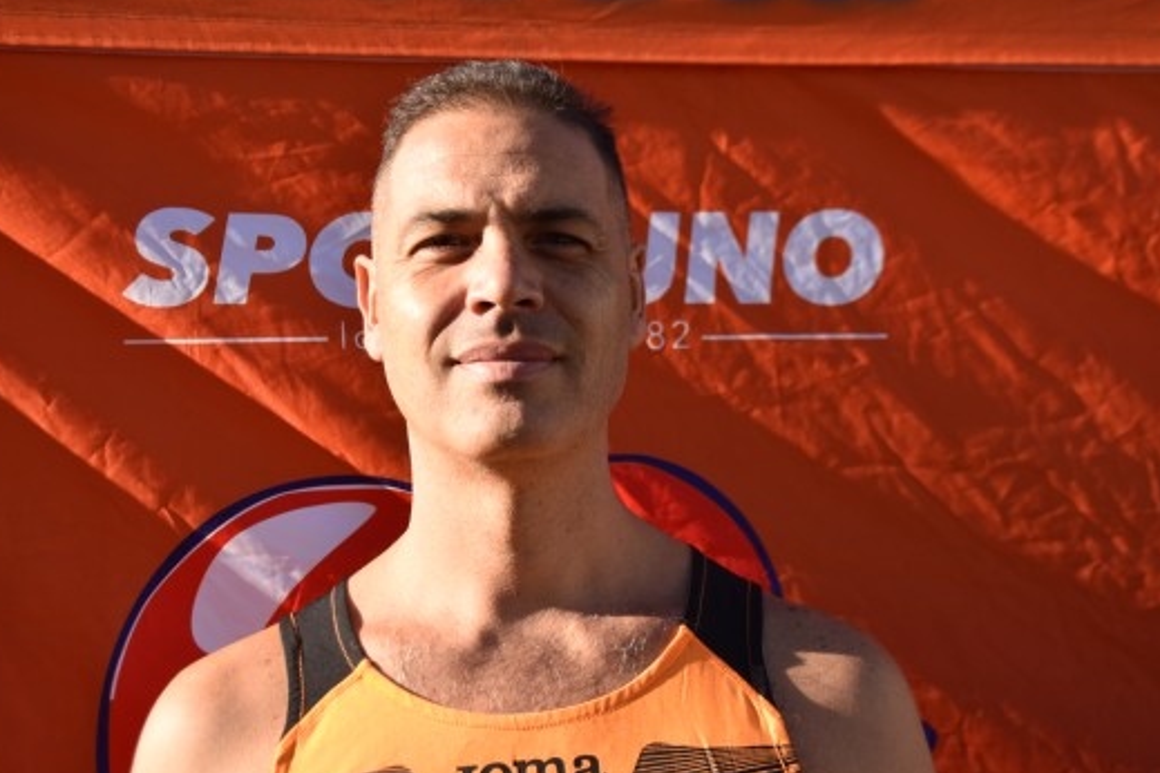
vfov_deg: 26.0
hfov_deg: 38.2
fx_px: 1675
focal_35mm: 52
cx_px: 530
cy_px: 378
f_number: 5.6
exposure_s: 1/800
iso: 320
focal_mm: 30
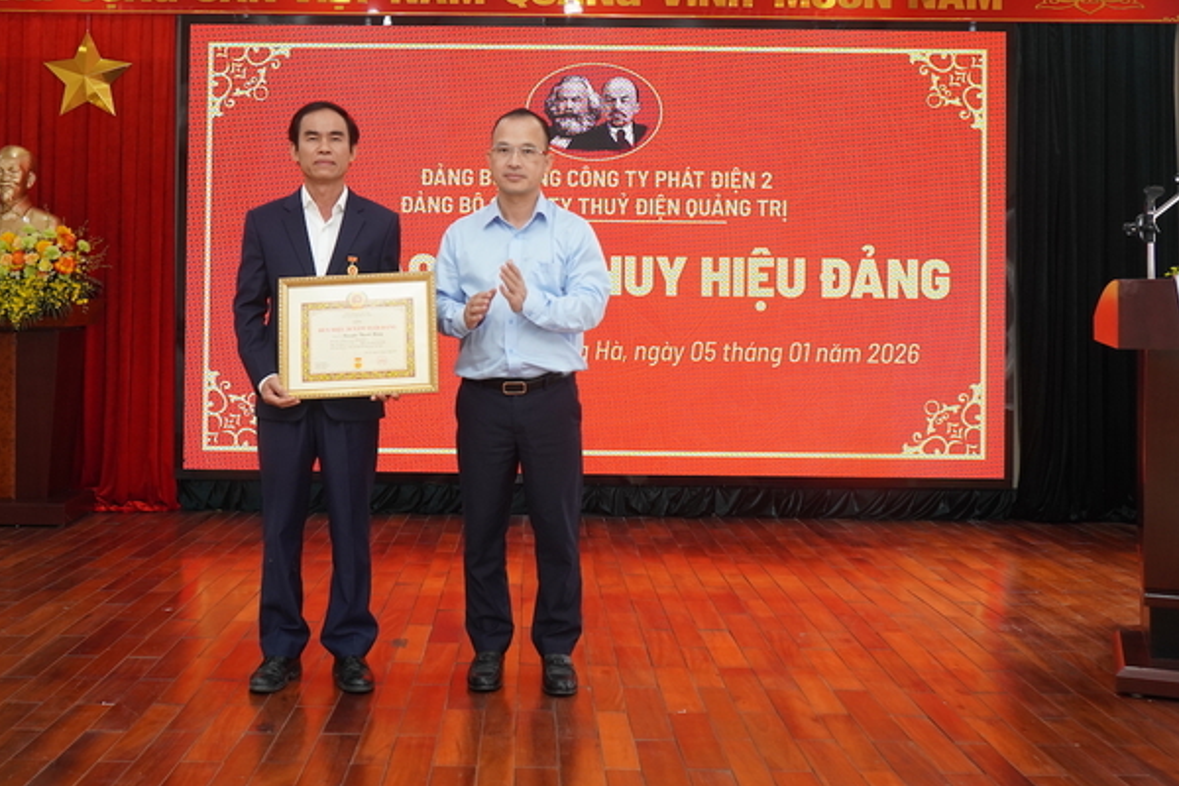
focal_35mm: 44
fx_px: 1441
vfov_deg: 30.4
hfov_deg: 44.4
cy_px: 284
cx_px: 513
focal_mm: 22
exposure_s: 1/160
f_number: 4
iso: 640
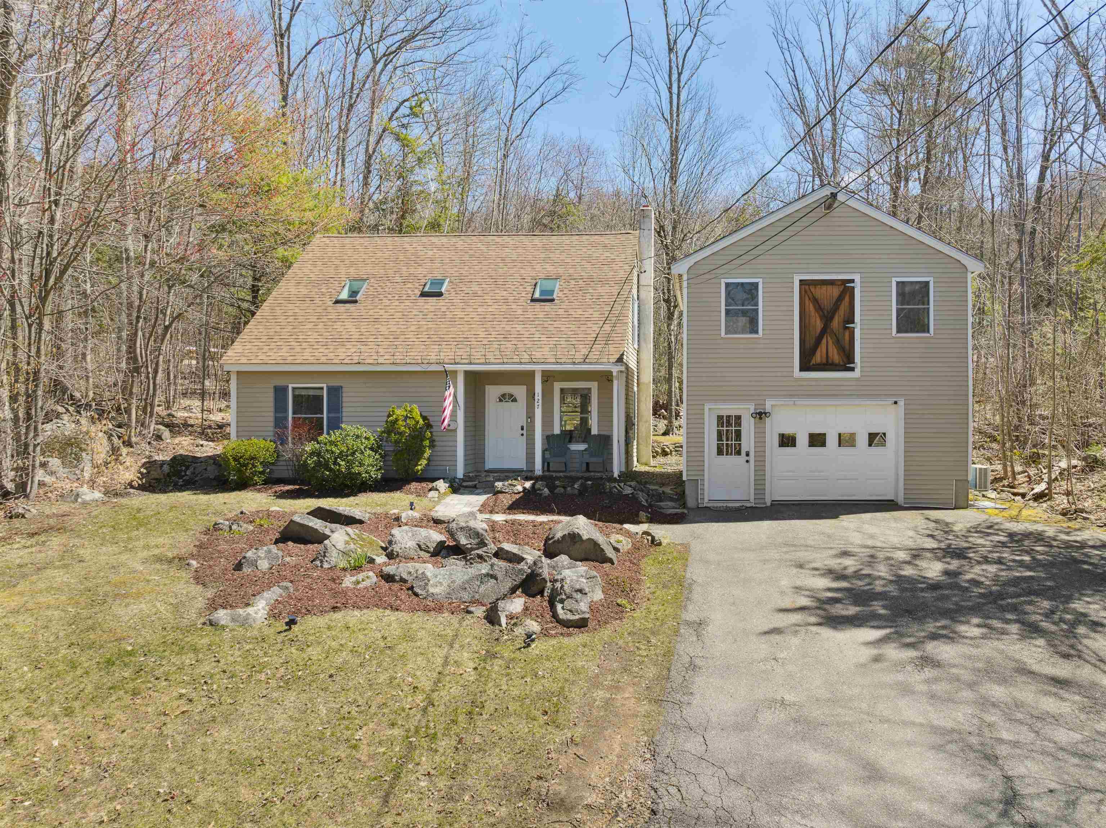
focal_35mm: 24
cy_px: 414
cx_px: 553
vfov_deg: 56.8
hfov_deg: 71.6
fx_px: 766
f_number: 3.2
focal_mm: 12.3
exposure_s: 1/160
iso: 100
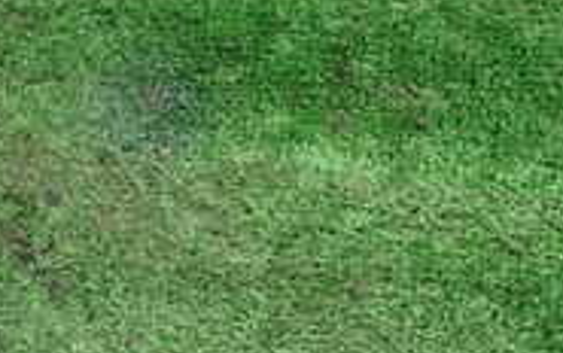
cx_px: -33
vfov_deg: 13.8
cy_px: 599
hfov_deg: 22.9
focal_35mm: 86
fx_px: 1321
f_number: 2.8
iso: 100
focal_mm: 4.5
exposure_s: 1/320
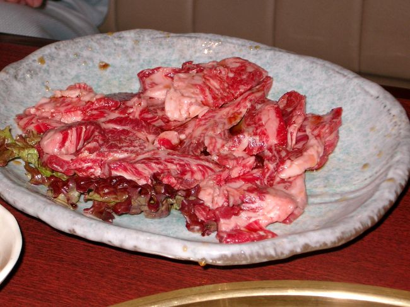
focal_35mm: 99
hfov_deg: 19.8
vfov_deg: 14.9
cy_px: 154
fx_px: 1172
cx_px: 205
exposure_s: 1/60
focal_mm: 20.2
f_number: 4.6
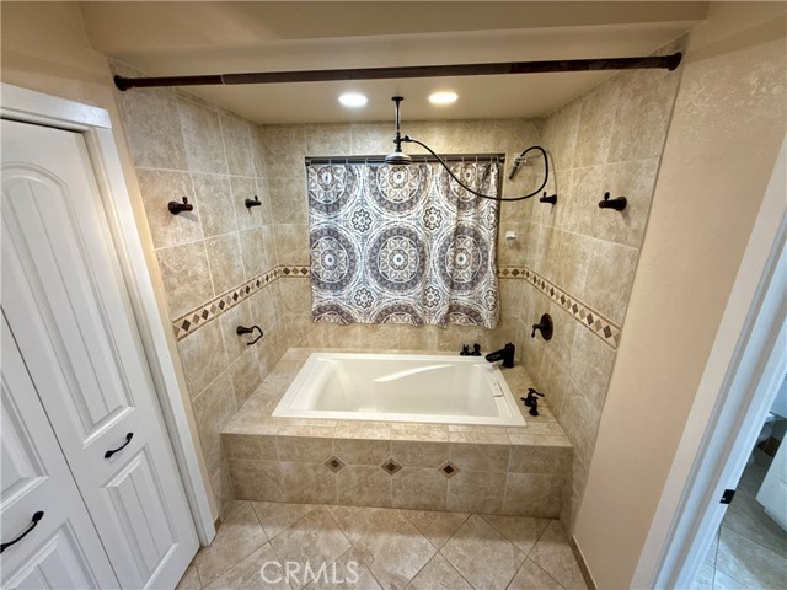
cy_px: 295
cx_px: 394
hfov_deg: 102.1
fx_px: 318
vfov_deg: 85.7
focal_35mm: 14
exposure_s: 1/120
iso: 200
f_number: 2.2
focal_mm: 2.22
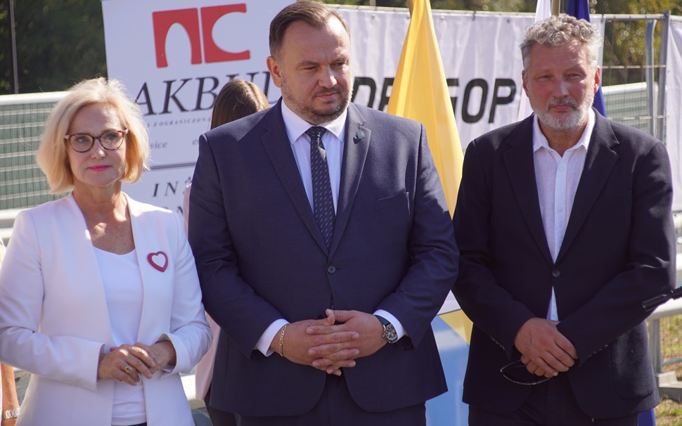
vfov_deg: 7.9
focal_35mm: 166
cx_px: 346
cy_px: 210
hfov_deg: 12.7
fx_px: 3076
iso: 100
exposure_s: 1/200
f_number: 5.6
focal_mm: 105
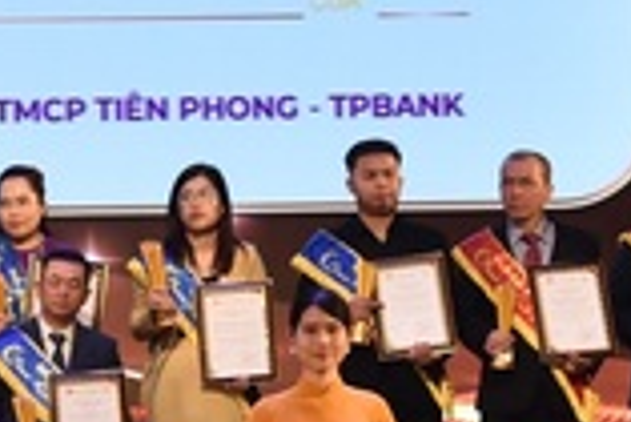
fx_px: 5965
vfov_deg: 4.0
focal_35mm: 340
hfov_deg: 6.0
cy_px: 30
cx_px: -470
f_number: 5
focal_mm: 65
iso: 1000
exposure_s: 1/200
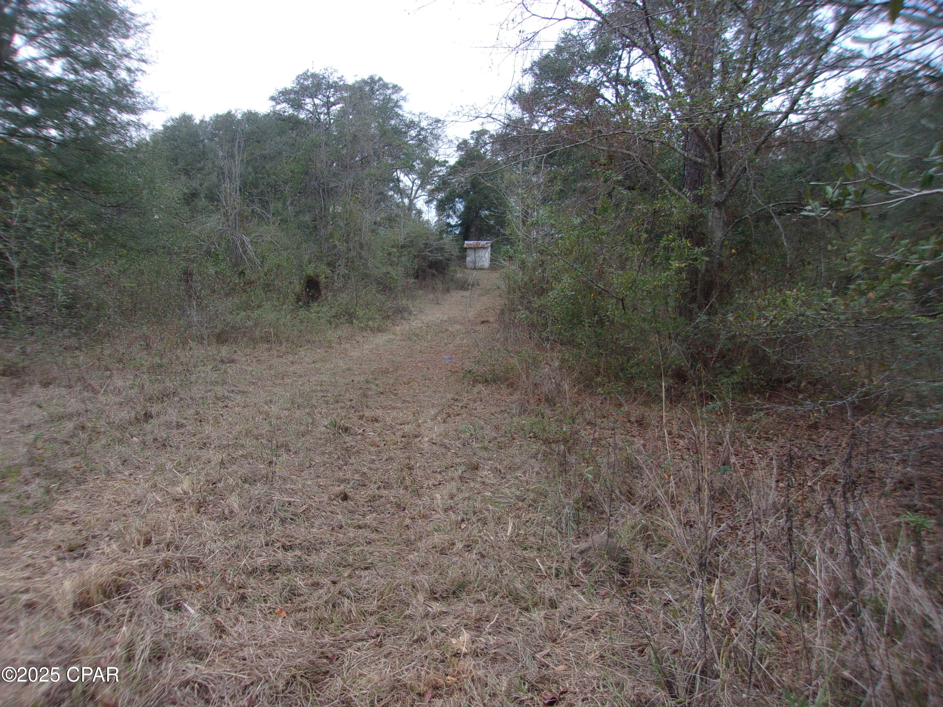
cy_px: 354
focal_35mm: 27
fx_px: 736
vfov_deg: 51.4
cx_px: 472
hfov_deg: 65.3
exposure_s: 1/280
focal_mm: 4.9
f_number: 3
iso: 80
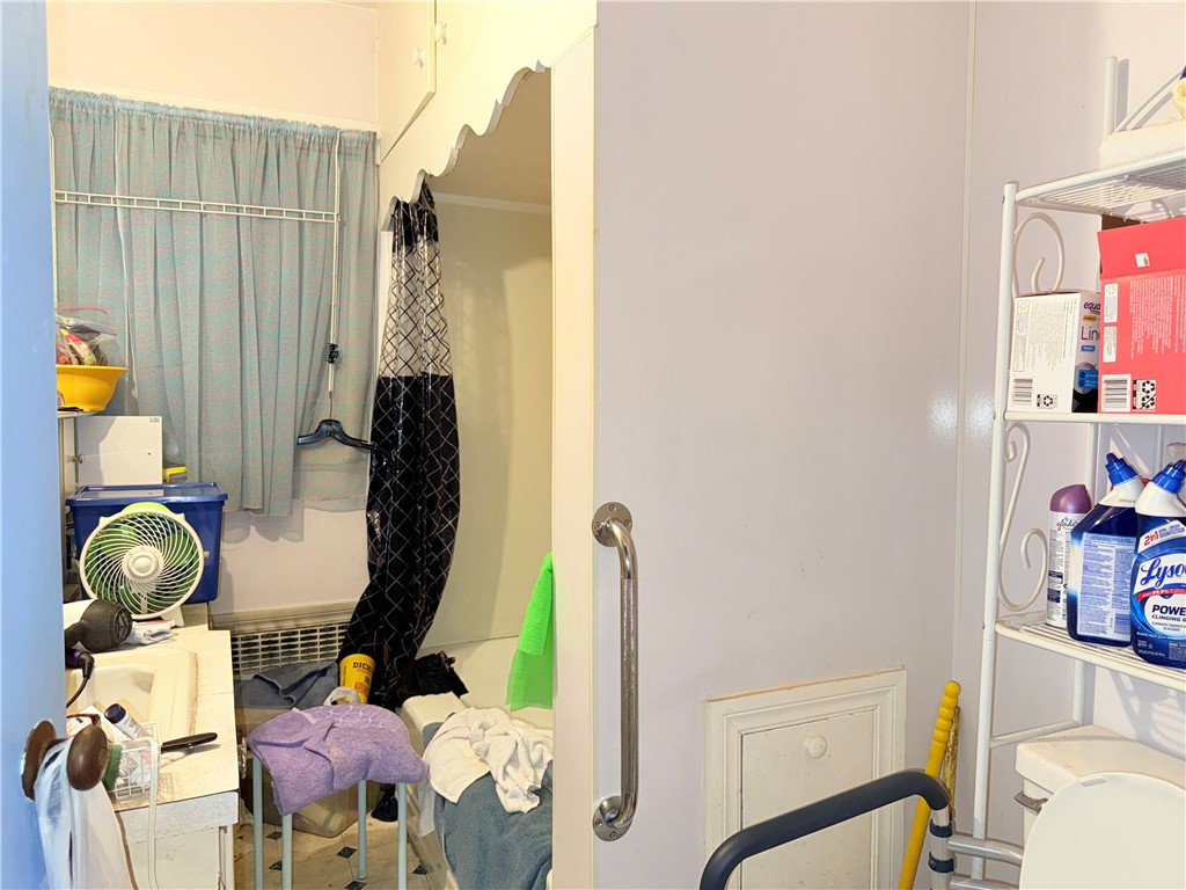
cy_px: 445
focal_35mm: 24
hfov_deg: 71.6
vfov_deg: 56.8
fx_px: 822
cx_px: 593
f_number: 1.78
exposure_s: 1/34
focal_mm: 6.76
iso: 80
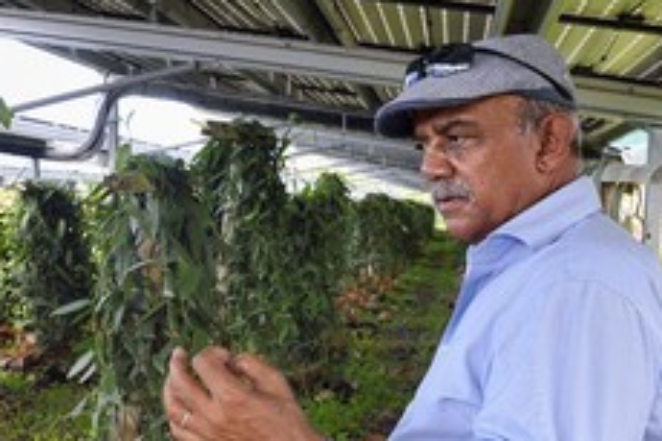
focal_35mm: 44
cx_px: 214
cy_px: 262
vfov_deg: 30.4
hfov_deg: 43.8
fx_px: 809
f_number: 9
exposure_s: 1/320
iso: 1600
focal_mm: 24
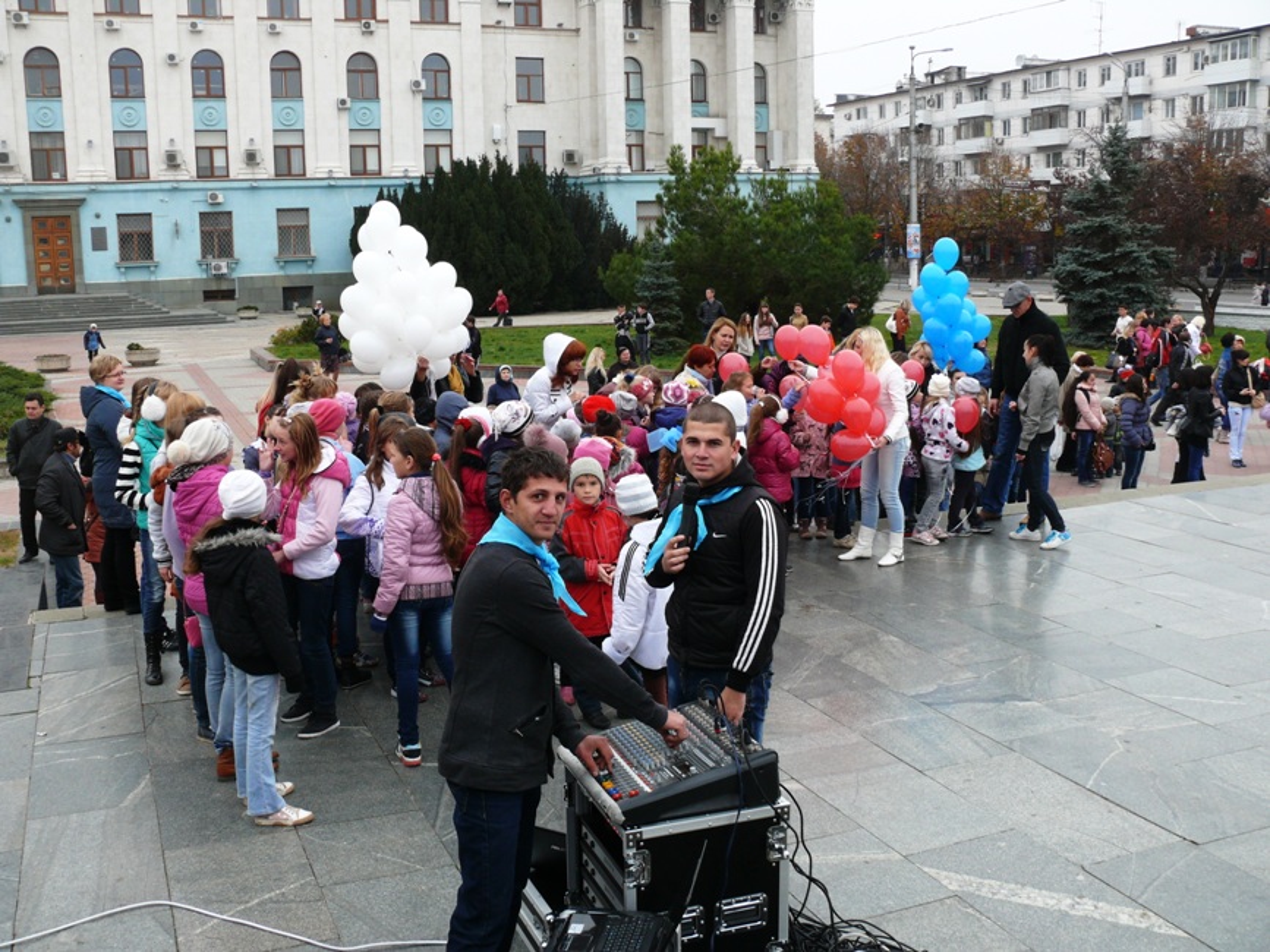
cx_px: 635
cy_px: 476
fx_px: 1284
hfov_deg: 52.6
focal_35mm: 35
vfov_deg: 40.7
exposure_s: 1/200
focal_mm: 7.4
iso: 100
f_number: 4
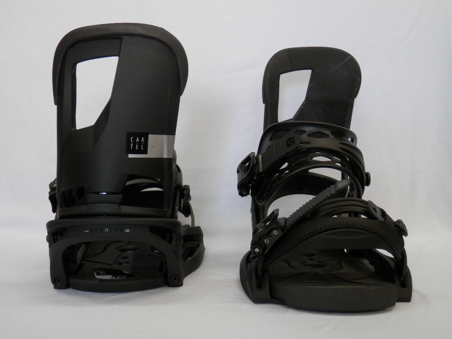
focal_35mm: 40
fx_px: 522
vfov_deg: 36.0
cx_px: 226
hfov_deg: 46.8
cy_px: 170
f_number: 3.7
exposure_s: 1/15
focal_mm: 7.3
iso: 200
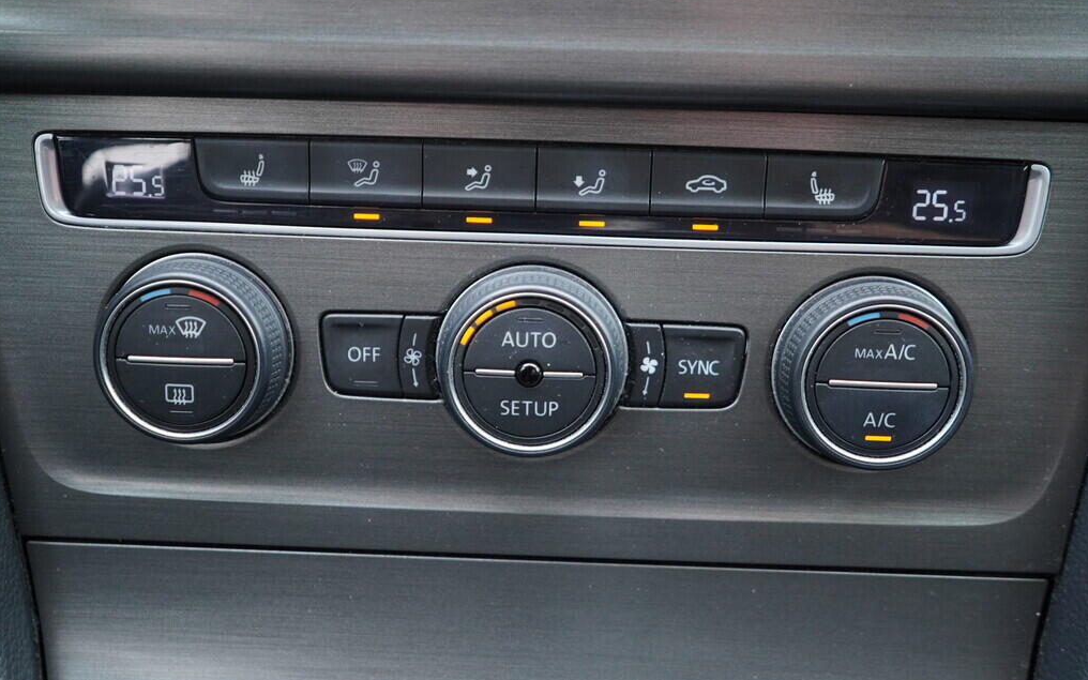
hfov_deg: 52.7
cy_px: 316
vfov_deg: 34.4
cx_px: 545
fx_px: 1097
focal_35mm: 37
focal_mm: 24
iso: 640
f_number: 2.8
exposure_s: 1/40
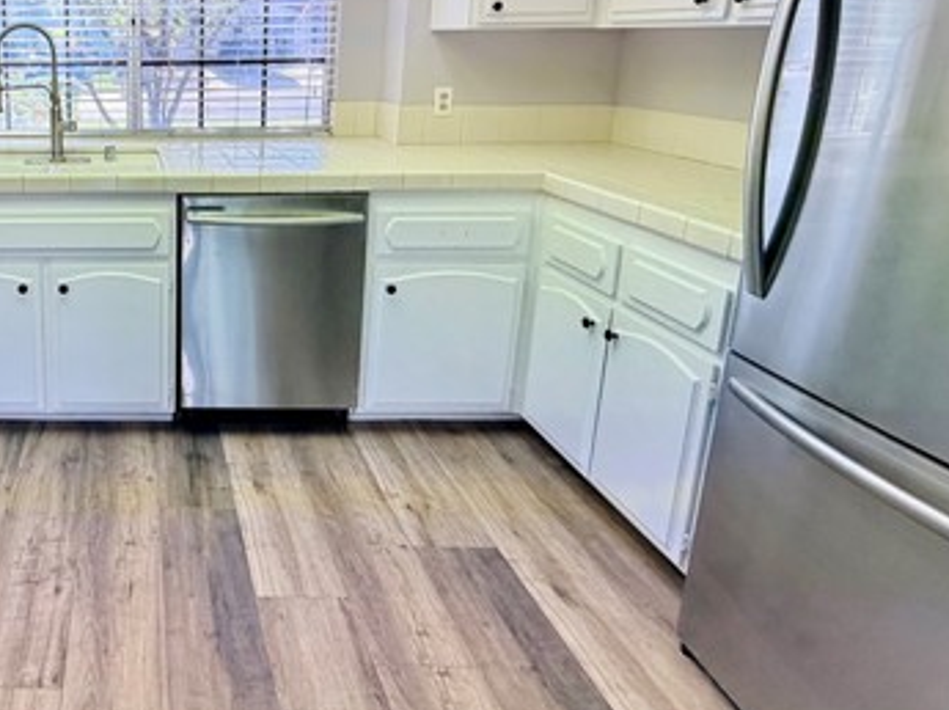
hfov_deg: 59.1
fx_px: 712
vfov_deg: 50.8
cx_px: 124
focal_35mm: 26
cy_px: 179
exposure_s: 1/120
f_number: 2.2
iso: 100
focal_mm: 2.22
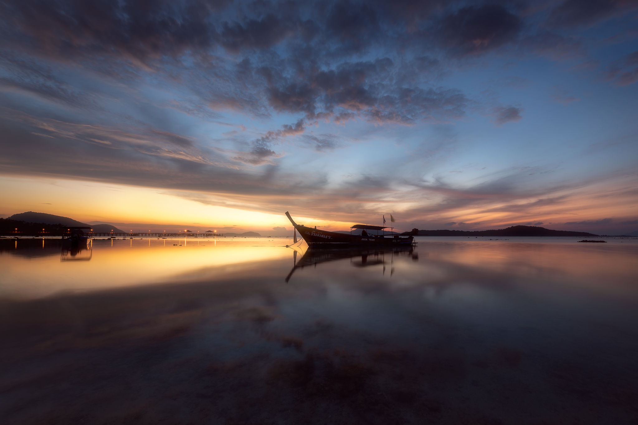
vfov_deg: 81.2
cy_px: 212
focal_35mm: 14
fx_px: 248
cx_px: 319
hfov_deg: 104.2
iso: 50
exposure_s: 4
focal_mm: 14
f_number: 9
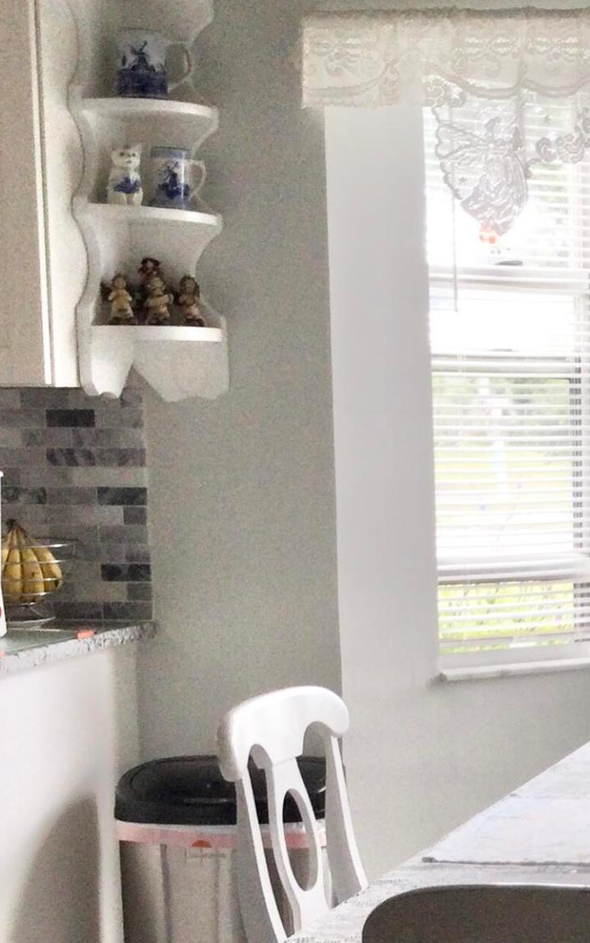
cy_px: 622
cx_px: 918
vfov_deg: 24.8
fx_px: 2134
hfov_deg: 14.5
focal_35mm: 83
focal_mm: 3.3
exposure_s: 1/60
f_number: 2.4
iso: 25
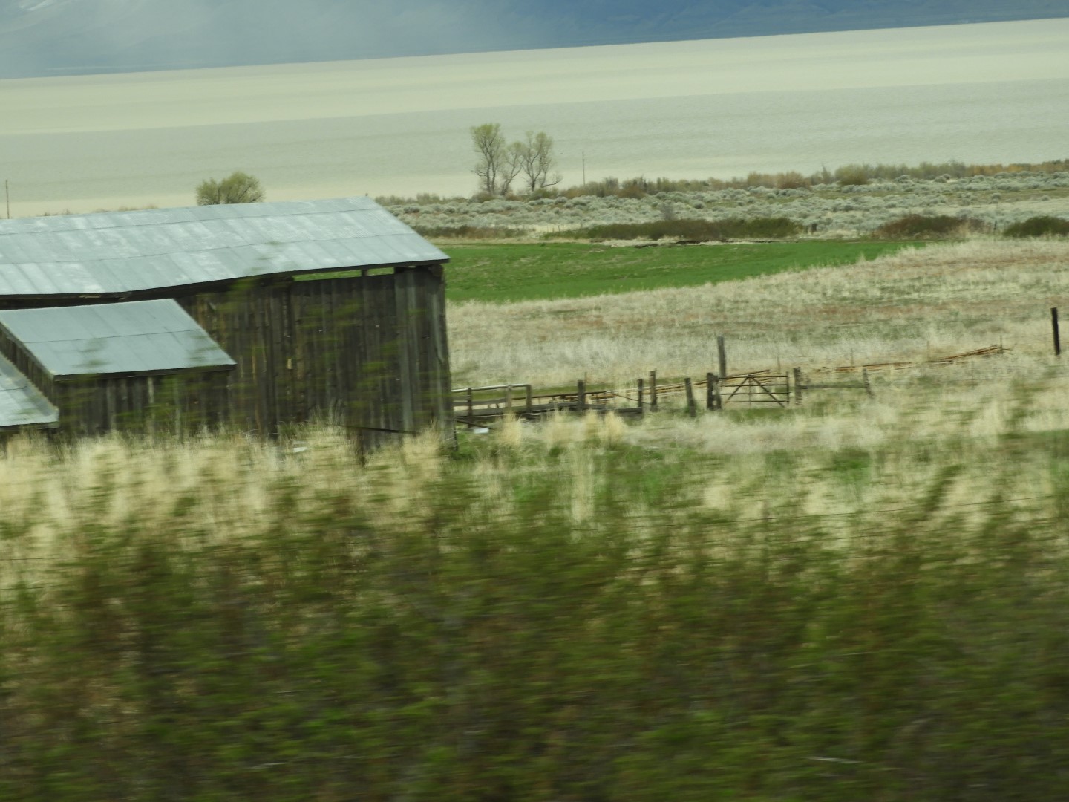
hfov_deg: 11.6
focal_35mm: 170
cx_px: 534
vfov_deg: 8.7
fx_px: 5250
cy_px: 401
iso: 100
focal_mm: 30.5
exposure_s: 1/640
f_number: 5.2
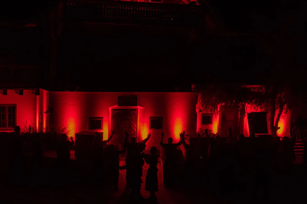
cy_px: 121
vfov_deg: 22.4
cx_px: 127
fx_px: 517
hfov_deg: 33.0
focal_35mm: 61
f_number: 3.2
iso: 3200
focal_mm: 31
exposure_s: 1/200
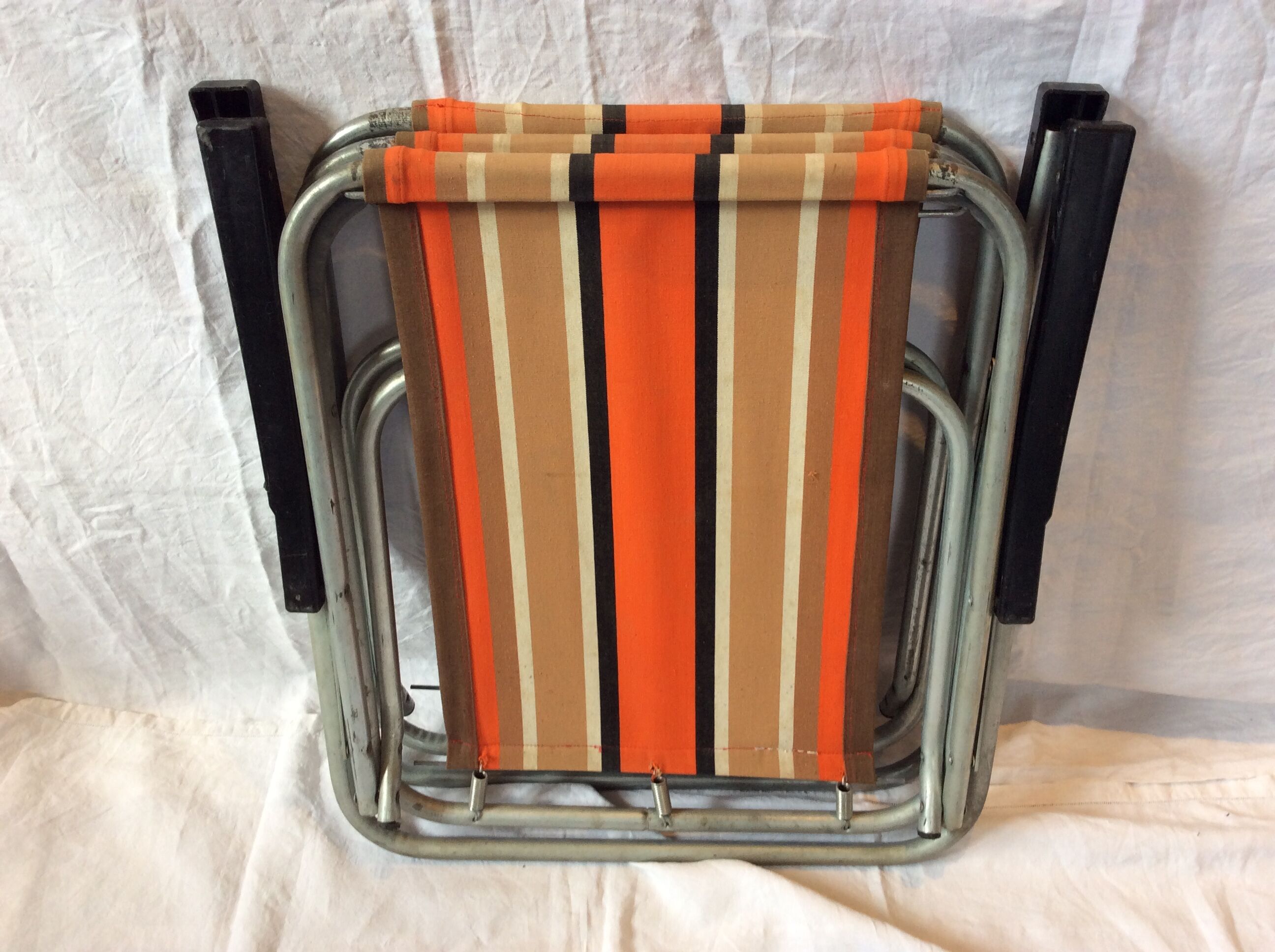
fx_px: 1177
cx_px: 638
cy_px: 476
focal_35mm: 32
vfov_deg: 44.1
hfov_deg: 56.9
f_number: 2.4
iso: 50
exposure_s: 1/25
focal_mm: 3.3
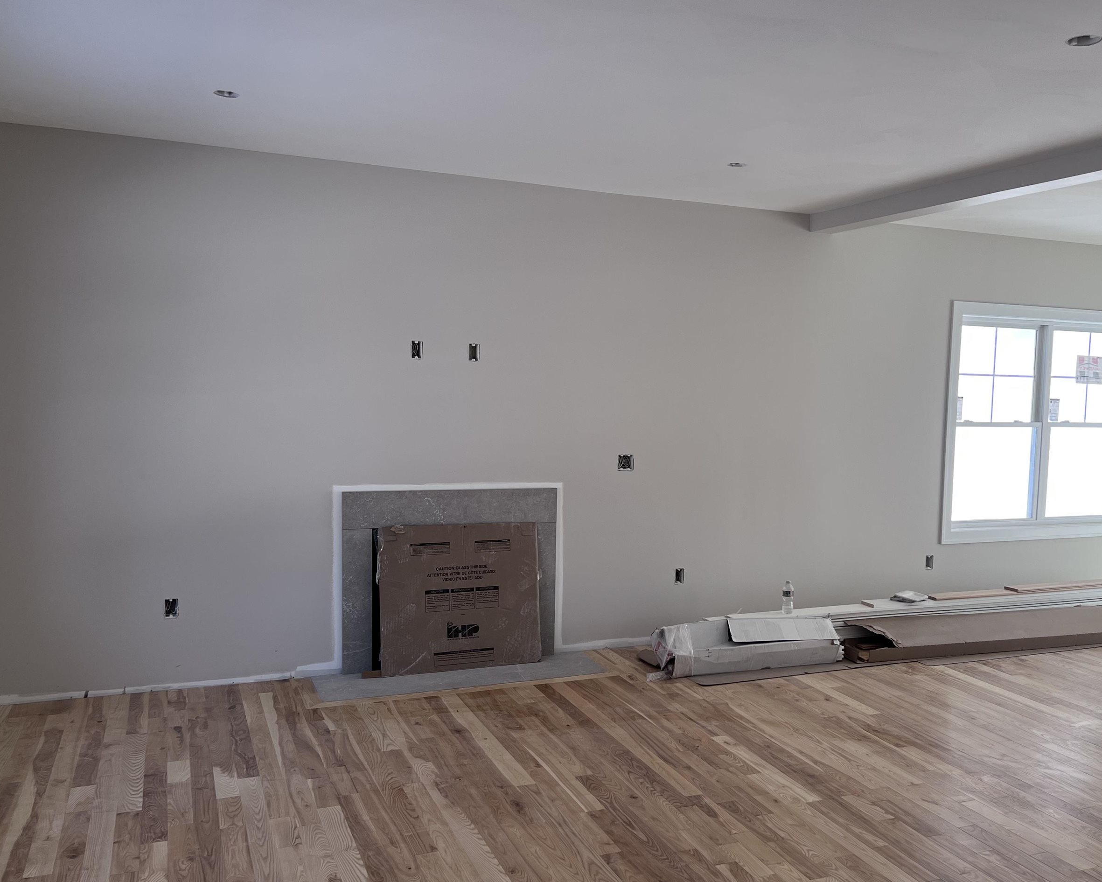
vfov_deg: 44.5
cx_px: 690
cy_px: 483
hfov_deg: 53.6
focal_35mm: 33
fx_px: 1076
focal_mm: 5.7
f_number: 1.5
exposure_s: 1/443
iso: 50
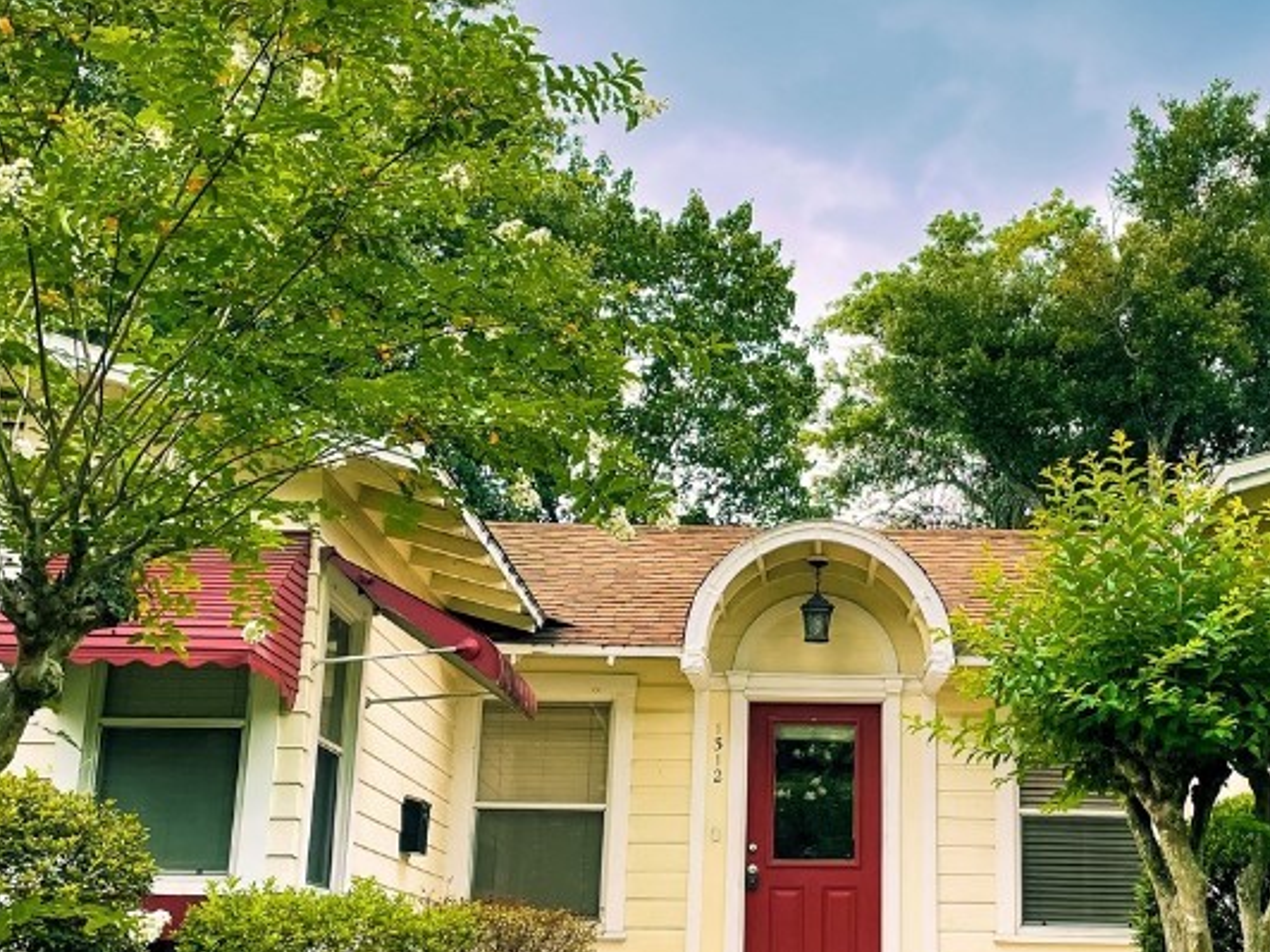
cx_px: 857
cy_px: 568
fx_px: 1834
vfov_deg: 29.0
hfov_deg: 37.7
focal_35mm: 50
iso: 32
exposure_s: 1/725
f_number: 1.6
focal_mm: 4.2
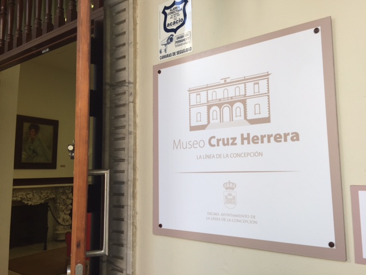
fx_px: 307
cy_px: 138
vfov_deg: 48.2
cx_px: 183
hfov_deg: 61.7
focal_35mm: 29
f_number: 2.2
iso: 32
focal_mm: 4.15
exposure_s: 1/100
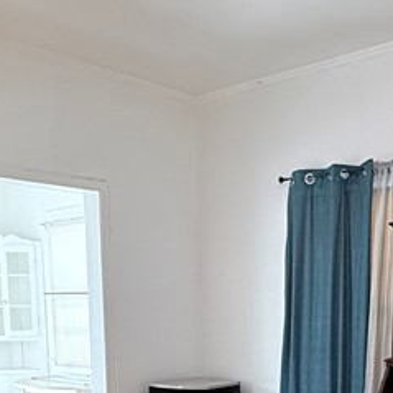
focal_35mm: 53
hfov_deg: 32.1
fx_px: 681
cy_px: 421
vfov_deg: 29.4
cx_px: 229
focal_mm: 2.22
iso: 320
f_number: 2.2
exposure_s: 1/60
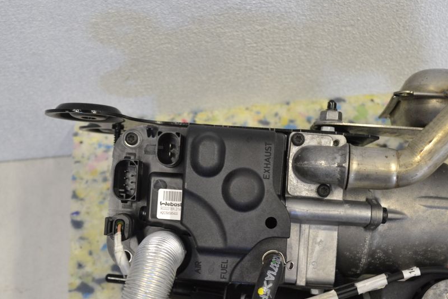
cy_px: 199
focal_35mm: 58
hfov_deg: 34.5
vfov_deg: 23.3
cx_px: 233
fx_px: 722
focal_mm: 24
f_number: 4
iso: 450
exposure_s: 1/15
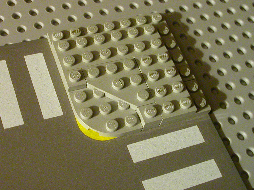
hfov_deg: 30.3
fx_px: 470
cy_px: 95
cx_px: 127
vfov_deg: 22.9
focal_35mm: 64
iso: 400
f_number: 3.5
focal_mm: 9.7
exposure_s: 1/3.8
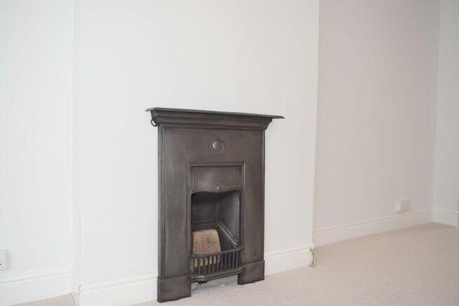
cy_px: 153
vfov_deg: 48.0
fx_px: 344
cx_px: 230
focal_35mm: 27
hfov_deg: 67.4
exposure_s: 1/125
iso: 640
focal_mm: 18
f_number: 5.6
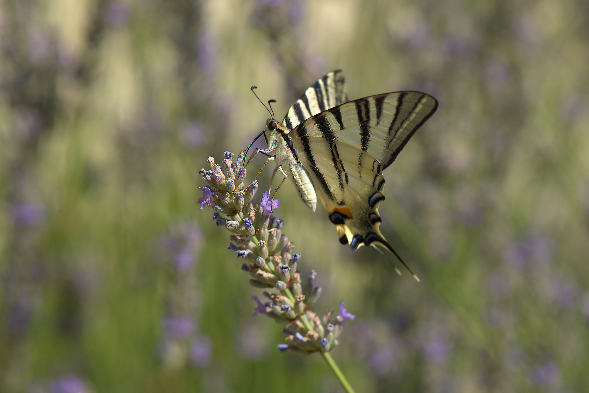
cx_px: 294
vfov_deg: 13.1
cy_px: 196
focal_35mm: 105
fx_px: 1718
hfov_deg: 19.4
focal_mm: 105
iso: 320
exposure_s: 1/640
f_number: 11
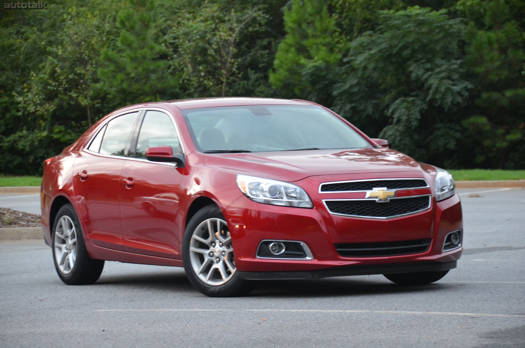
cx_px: 262
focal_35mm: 158
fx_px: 2292
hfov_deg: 13.1
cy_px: 174
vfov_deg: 8.7
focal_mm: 105
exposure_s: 1/100
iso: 1600
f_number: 5.3
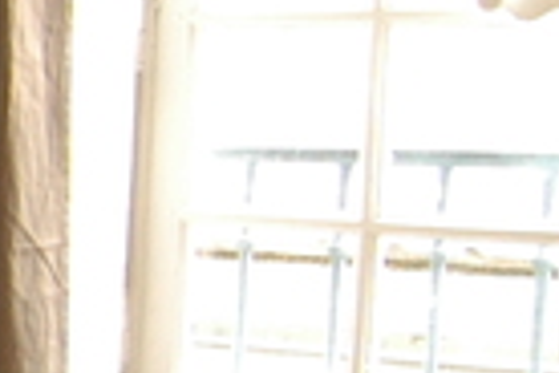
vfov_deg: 11.2
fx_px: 1905
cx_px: -1005
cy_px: 249
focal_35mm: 123
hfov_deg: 11.6
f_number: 4
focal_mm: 11
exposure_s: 1/60
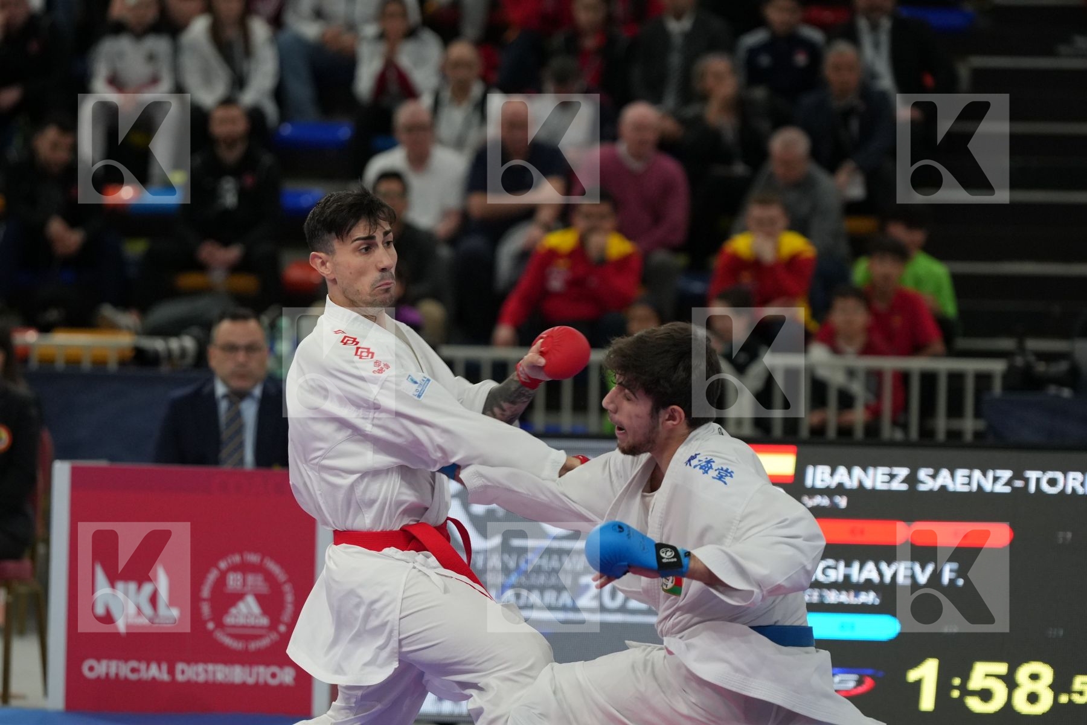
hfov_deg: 9.3
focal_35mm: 222
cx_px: 544
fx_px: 6703
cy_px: 362
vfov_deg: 6.2
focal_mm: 148
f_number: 2.8
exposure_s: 1/1000
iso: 1600
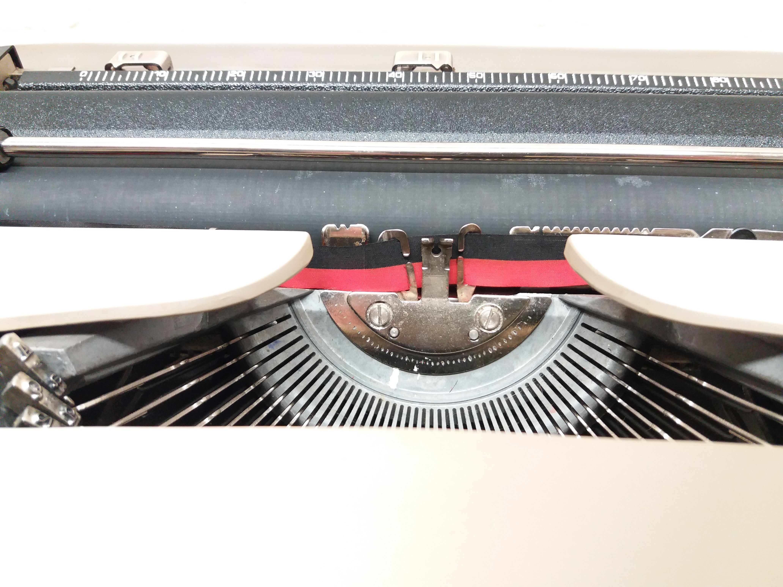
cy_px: 294
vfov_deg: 49.7
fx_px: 633
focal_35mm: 28
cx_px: 392
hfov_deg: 63.4
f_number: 1.9
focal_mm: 3.7
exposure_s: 1/33
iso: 200
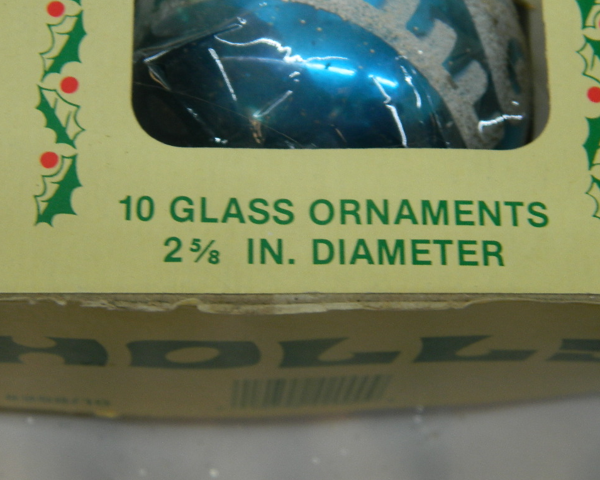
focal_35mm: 88
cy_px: 240
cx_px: 308
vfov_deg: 17.5
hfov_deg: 21.7
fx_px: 1563
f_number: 4.2
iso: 110
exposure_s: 1/60
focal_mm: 15.1
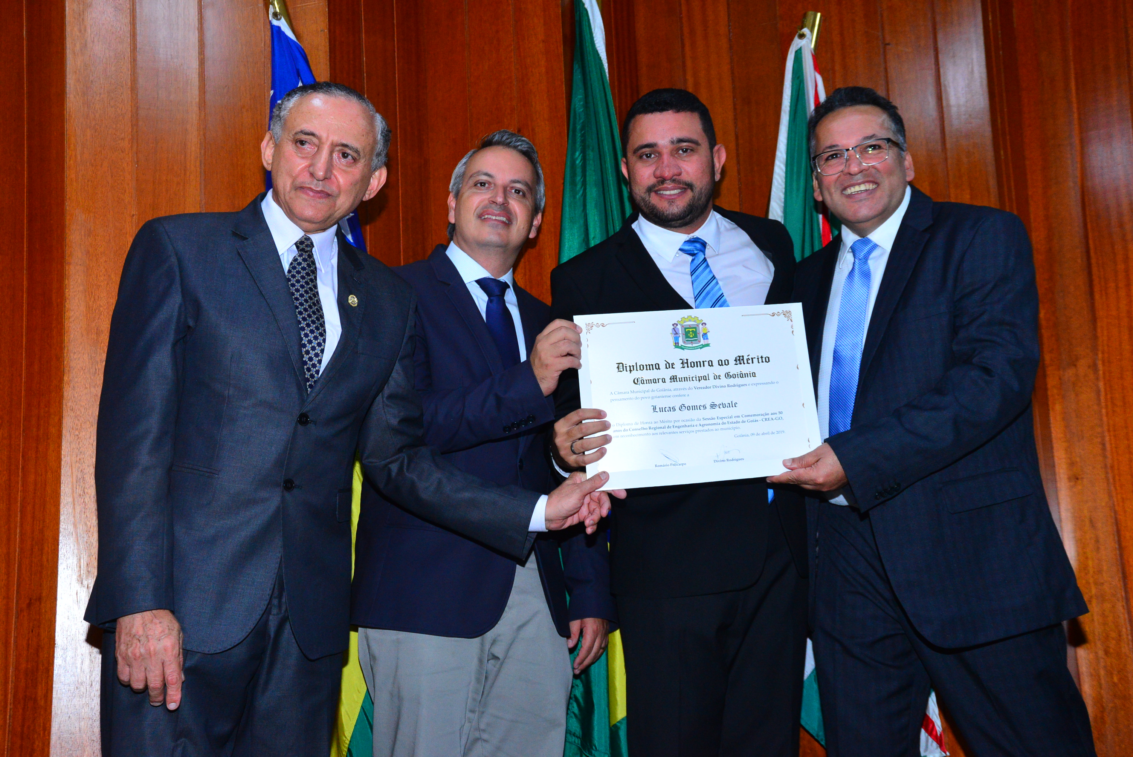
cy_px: 378
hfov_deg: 41.1
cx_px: 566
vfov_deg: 28.1
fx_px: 1511
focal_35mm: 48
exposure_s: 1/125
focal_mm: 48
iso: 3200
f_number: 6.3
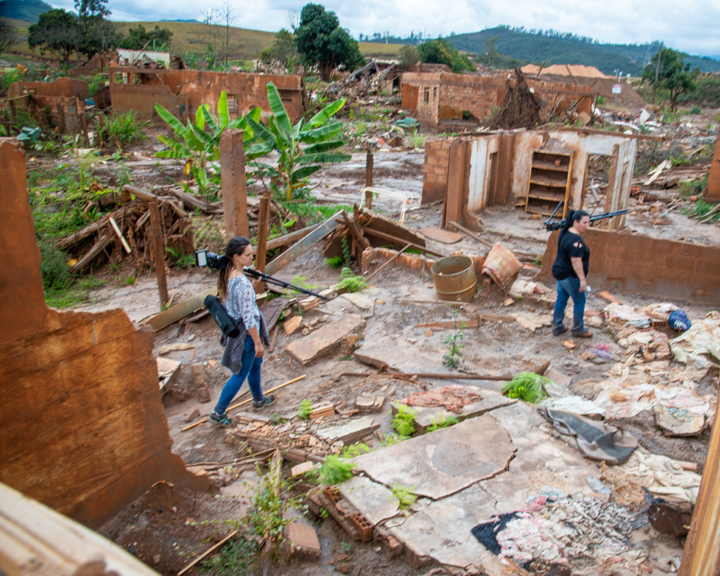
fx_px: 597
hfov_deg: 61.6
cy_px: 298
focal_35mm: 28
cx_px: 439
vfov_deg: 51.5
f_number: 10
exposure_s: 1/100
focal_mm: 24
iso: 320
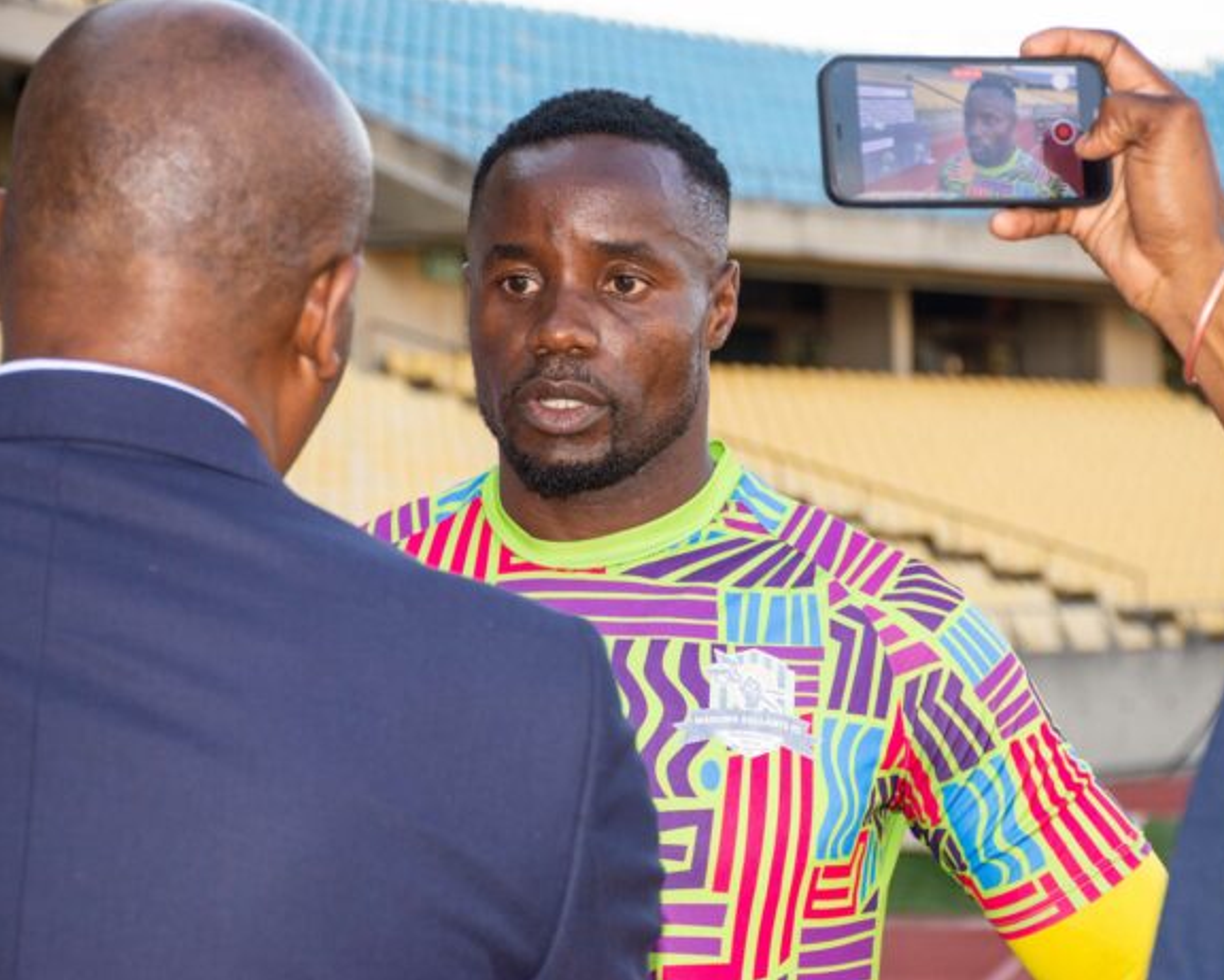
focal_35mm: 119
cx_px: 701
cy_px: 489
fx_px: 4312
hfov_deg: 16.2
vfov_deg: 13.0
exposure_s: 1/200
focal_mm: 70
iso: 320
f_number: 6.3
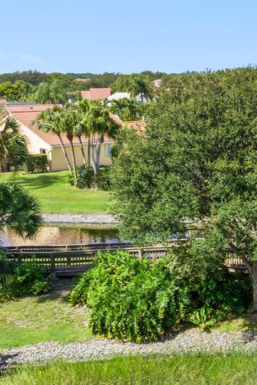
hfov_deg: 15.0
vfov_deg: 24.2
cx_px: 411
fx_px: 889
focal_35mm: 83
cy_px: 296
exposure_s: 1/240
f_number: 5
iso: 100
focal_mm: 12.29
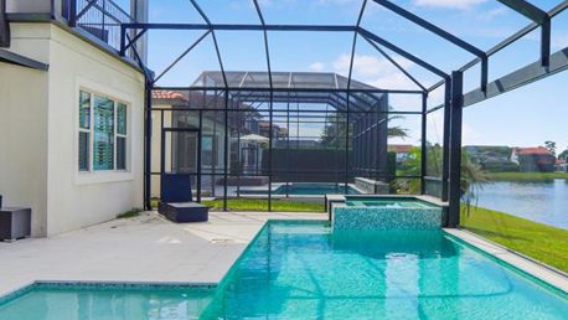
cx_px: 318
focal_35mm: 29
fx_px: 437
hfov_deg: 65.8
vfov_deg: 40.2
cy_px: 164
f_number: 5.6
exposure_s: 1/250
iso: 100
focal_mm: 12
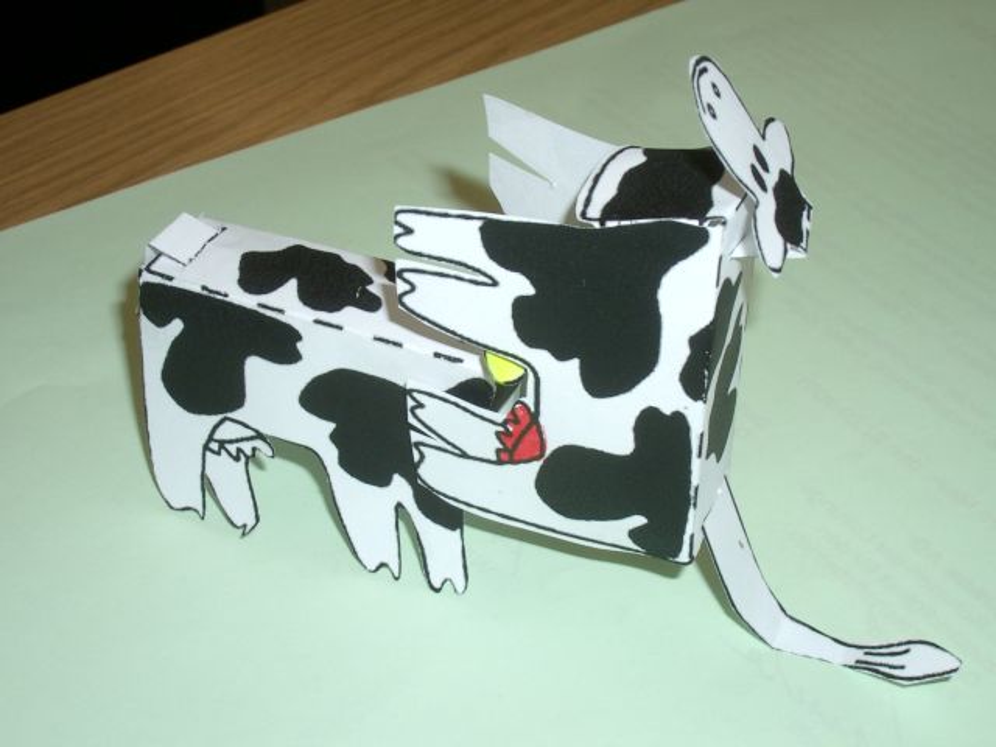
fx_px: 1784
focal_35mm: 62
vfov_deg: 23.7
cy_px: 374
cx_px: 498
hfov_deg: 31.2
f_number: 5.6
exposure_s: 1/40
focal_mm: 10.2
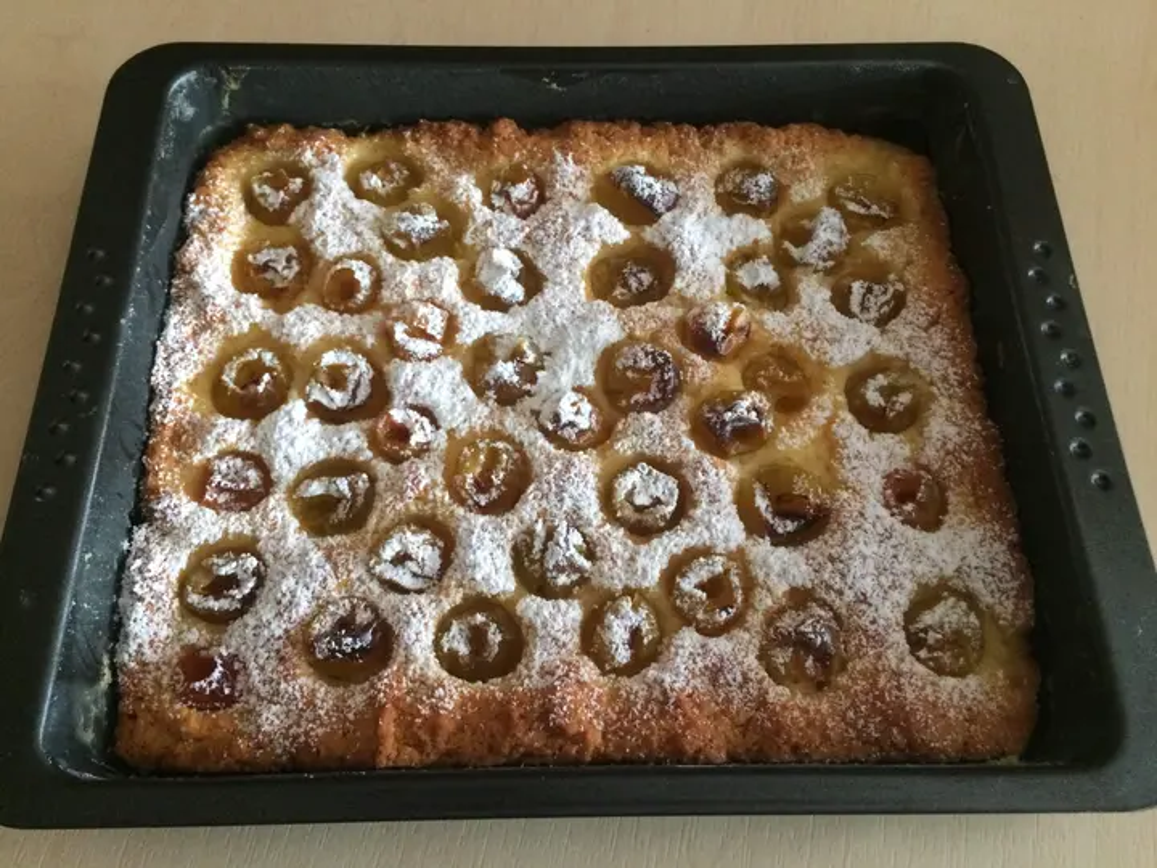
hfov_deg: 61.7
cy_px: 434
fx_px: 969
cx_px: 578
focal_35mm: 29
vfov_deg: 48.2
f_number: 2.2
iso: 320
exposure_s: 1/17
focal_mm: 4.15
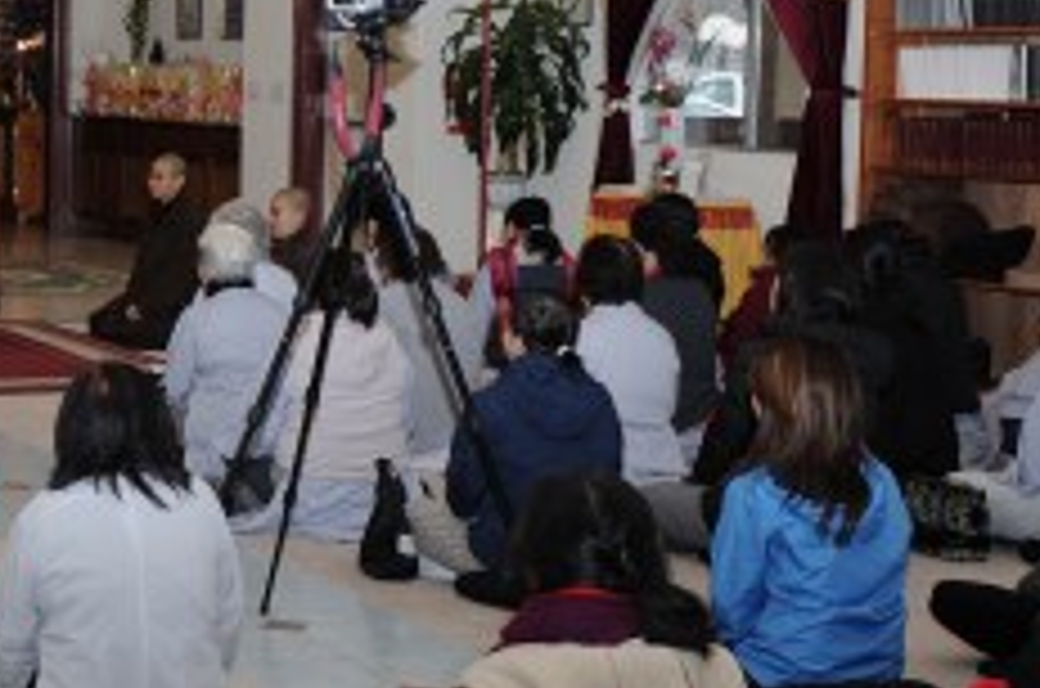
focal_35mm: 86
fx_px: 2479
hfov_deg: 22.4
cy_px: 286
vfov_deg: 15.8
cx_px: -104
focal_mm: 31
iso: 200
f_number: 5.6
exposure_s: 1/50
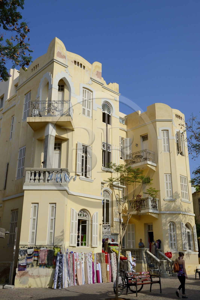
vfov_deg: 54.5
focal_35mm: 35
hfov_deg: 37.8
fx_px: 292
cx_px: 100
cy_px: 150
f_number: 16
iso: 200
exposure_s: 1/250
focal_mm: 35
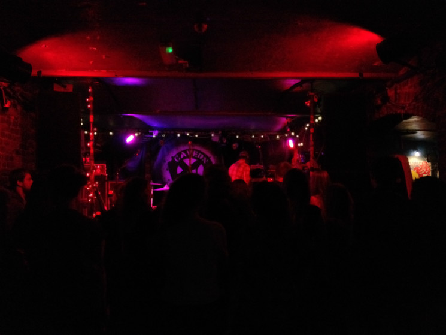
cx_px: 223
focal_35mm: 35
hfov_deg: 52.6
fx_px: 451
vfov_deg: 40.7
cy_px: 168
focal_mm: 4.28
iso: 800
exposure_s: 1/15
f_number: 2.4
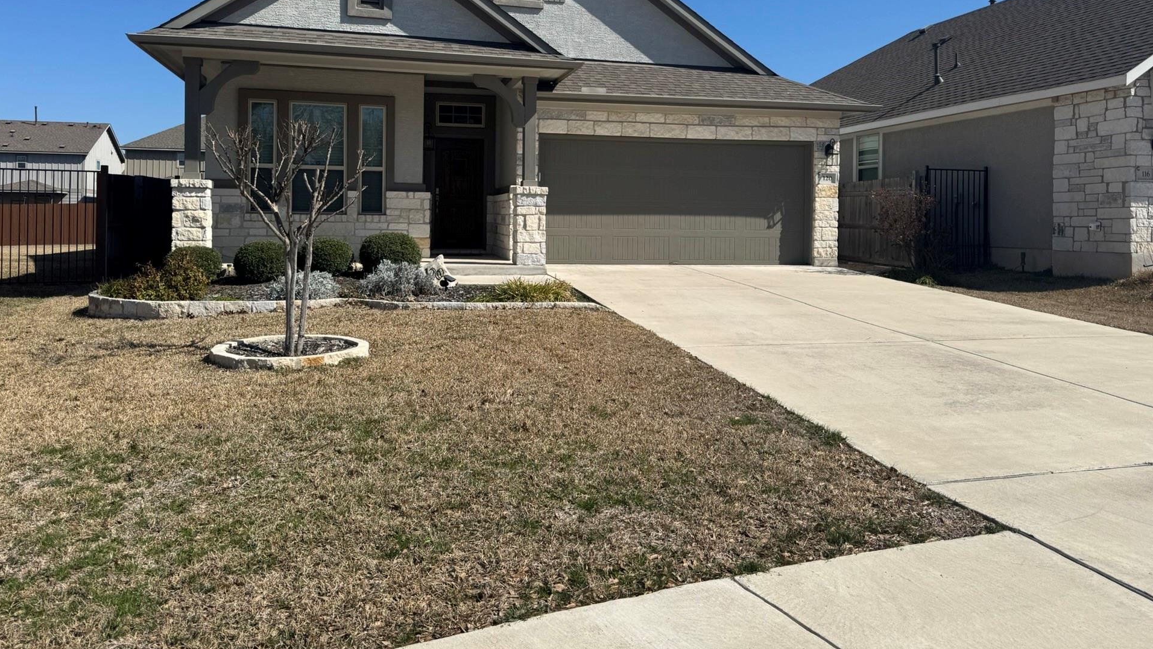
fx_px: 856
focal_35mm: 28
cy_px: 209
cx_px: 567
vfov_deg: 40.9
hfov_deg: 67.9
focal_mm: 6.76
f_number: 1.78
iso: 80
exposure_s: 1/7092
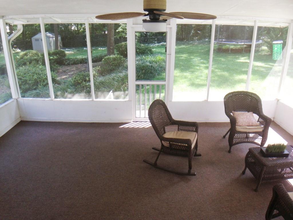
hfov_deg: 55.4
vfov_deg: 42.9
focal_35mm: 33
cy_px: 110
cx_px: 146
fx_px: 279
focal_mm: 4.13
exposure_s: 1/120
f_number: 2.4
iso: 80
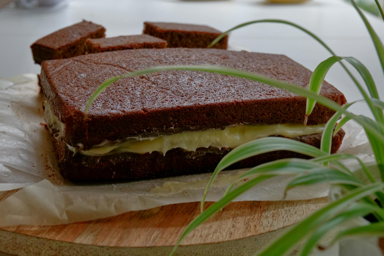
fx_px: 544
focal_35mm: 51
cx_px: 192
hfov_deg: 38.9
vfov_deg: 26.5
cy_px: 128
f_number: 10
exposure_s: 1/60
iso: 1600
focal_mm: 51
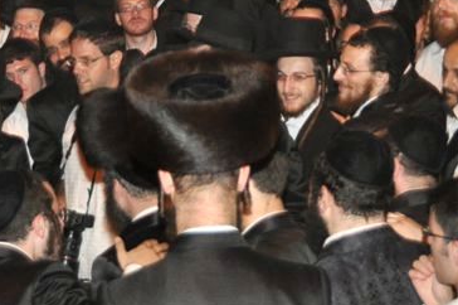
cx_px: 278
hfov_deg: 13.5
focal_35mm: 152
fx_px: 1932
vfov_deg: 8.9
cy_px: -66
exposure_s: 1/60
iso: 800
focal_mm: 36
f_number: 4.2
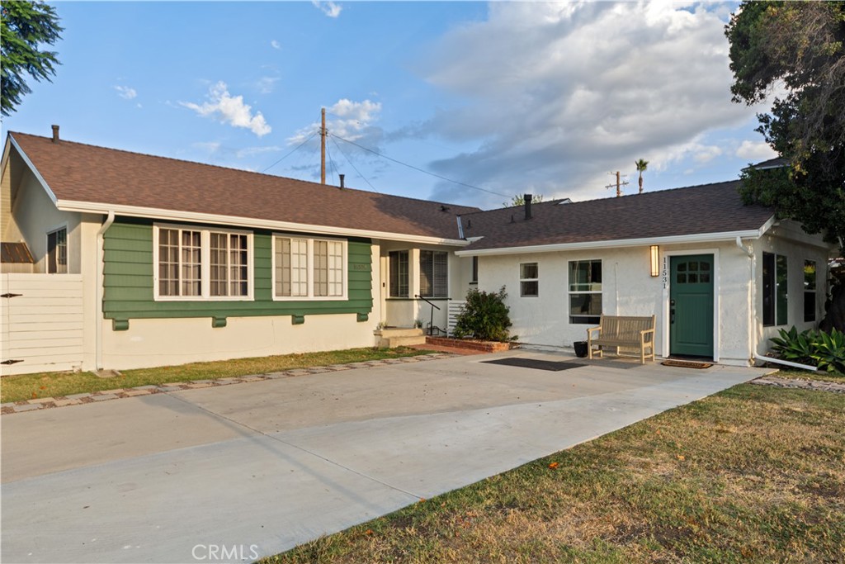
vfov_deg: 53.1
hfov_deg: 73.7
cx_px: 422
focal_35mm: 24
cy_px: 282
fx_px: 563
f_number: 6.3
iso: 100
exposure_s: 1/60
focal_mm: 24
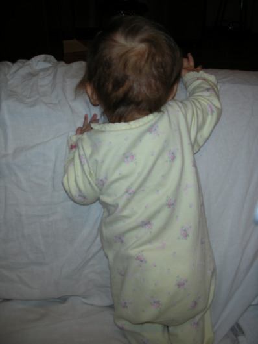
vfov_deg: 52.6
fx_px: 348
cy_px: 172
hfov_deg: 40.7
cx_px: 129
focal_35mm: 35
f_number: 2.8
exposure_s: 1/60
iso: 50
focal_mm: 5.8
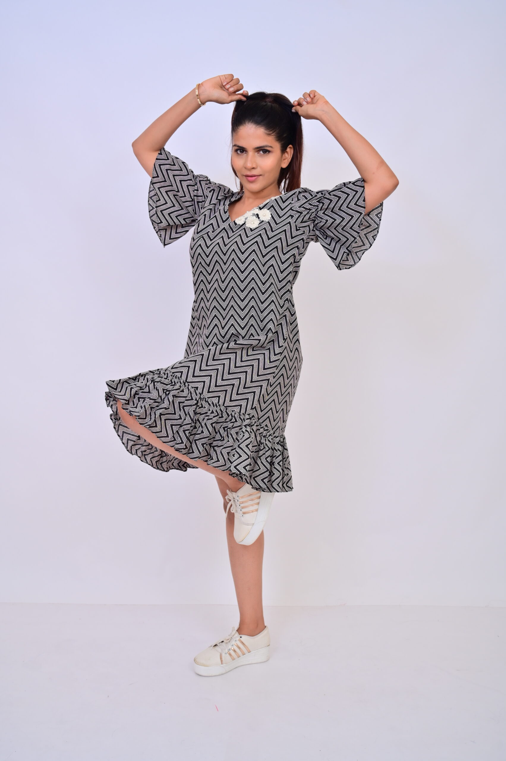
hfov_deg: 32.6
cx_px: 253
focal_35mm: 41
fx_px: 866
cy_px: 380
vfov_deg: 47.4
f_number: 4.5
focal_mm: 41
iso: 200
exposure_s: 1/125
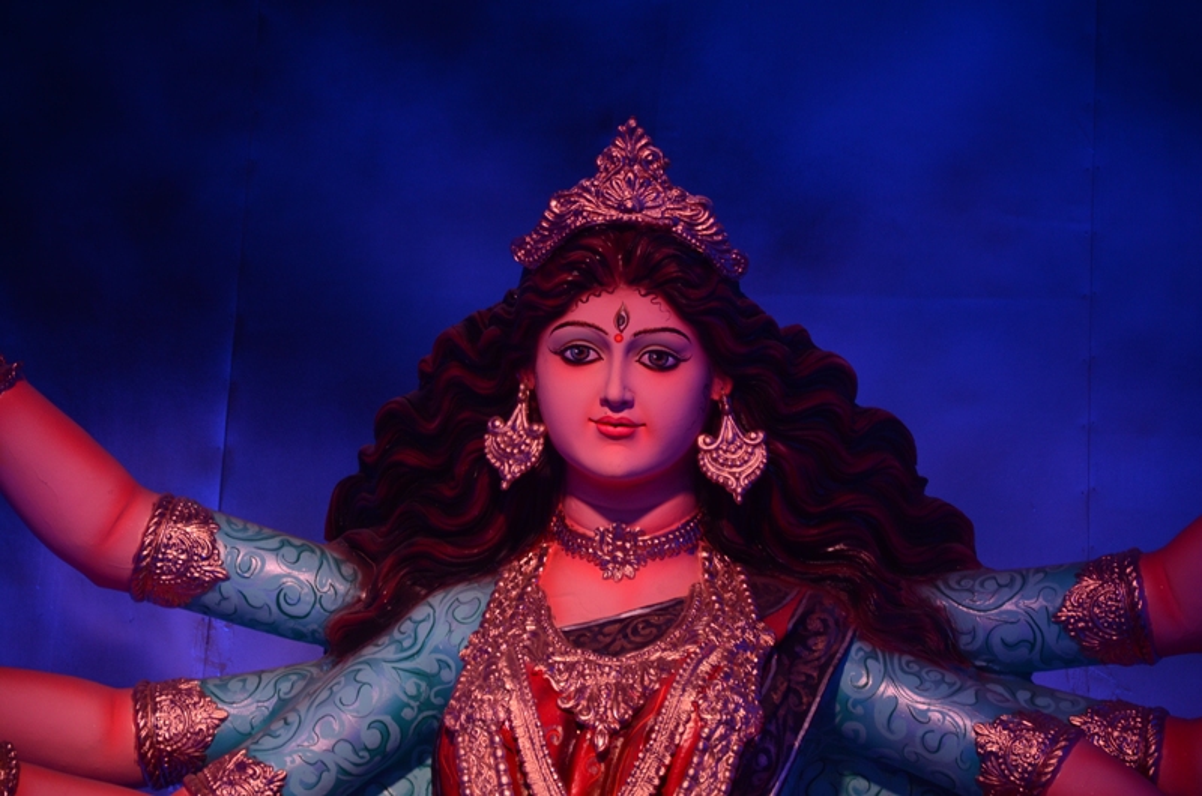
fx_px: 5248
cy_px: 398
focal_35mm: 158
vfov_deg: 8.7
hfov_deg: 13.1
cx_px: 601
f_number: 5.6
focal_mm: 105
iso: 500
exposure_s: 1/80
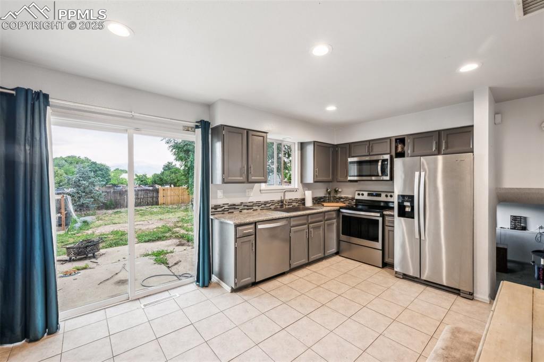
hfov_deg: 102.3
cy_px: 181
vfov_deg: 79.2
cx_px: 272
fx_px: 219
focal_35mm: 14
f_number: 9
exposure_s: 1/4
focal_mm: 14.5
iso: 100
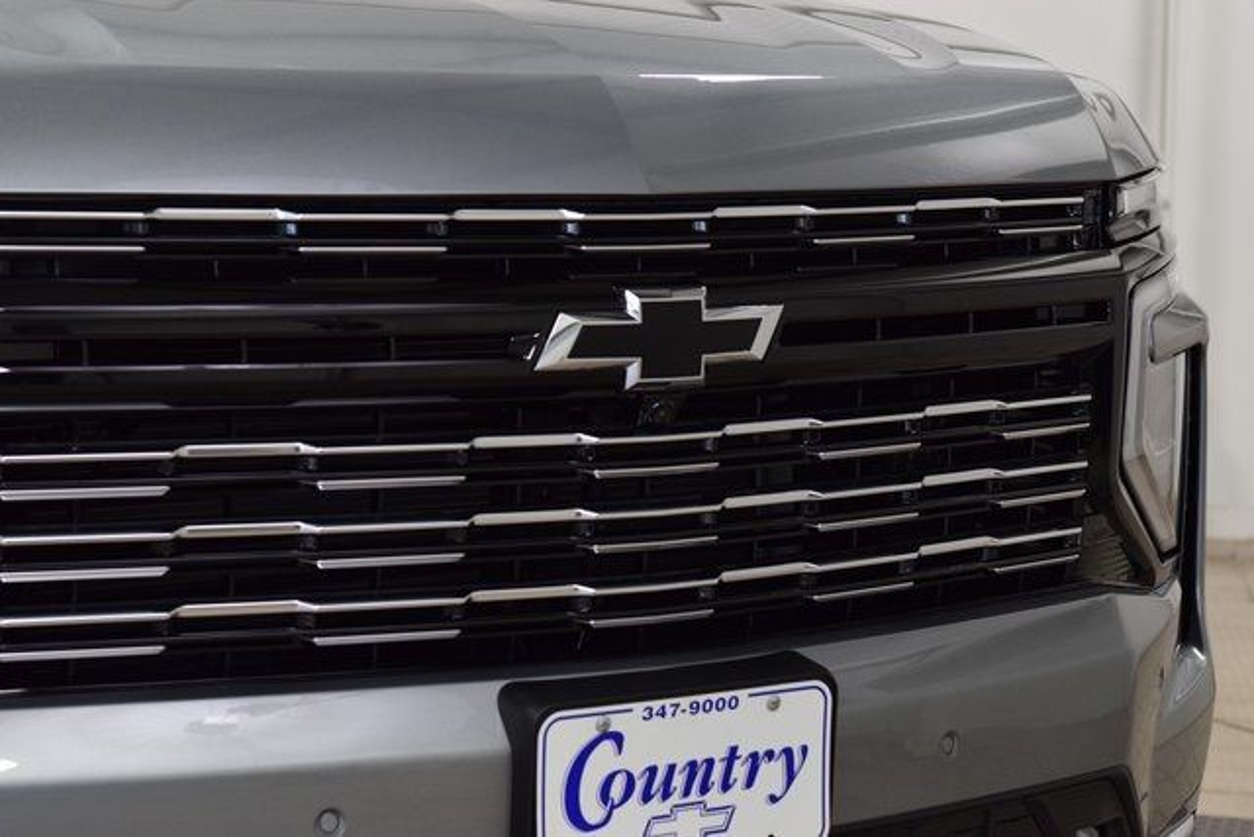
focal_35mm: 93
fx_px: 3240
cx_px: 627
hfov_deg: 21.9
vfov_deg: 14.7
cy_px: 418
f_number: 5
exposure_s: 1/125
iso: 1600
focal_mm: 62
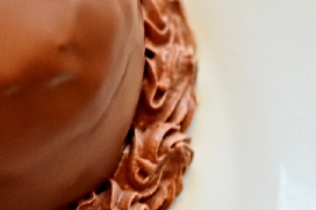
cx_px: -6
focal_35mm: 427
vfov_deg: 3.2
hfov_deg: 4.8
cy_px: 122
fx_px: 3749
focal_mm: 105
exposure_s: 1/50
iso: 500
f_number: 3
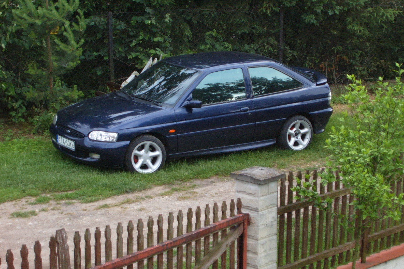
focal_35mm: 109
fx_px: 1223
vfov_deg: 12.6
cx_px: 203
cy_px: 119
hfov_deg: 18.8
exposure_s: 1/90
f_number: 4.8
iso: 141
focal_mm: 17.4
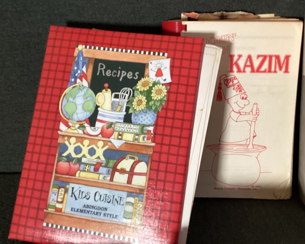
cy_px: 104
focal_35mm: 38
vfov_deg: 39.1
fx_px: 343
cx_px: 180
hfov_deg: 47.7
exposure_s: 1/50
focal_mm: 3.3
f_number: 2.4
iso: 200
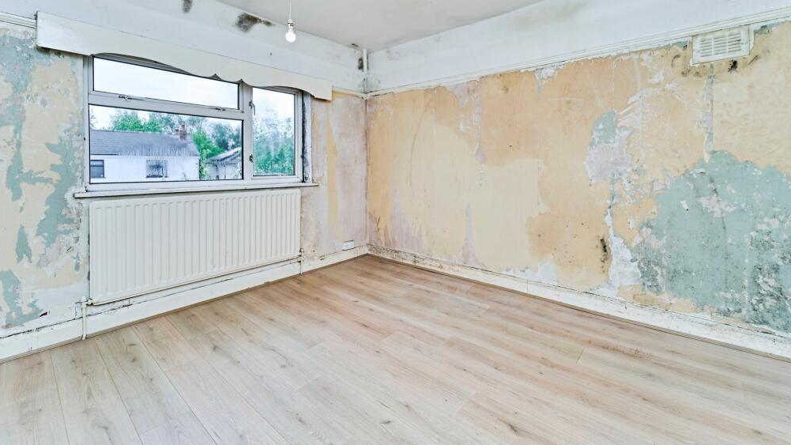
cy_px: 181
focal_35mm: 15
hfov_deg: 103.0
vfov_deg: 69.9
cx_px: 399
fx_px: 315
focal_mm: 14
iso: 200
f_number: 8
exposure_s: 1/100
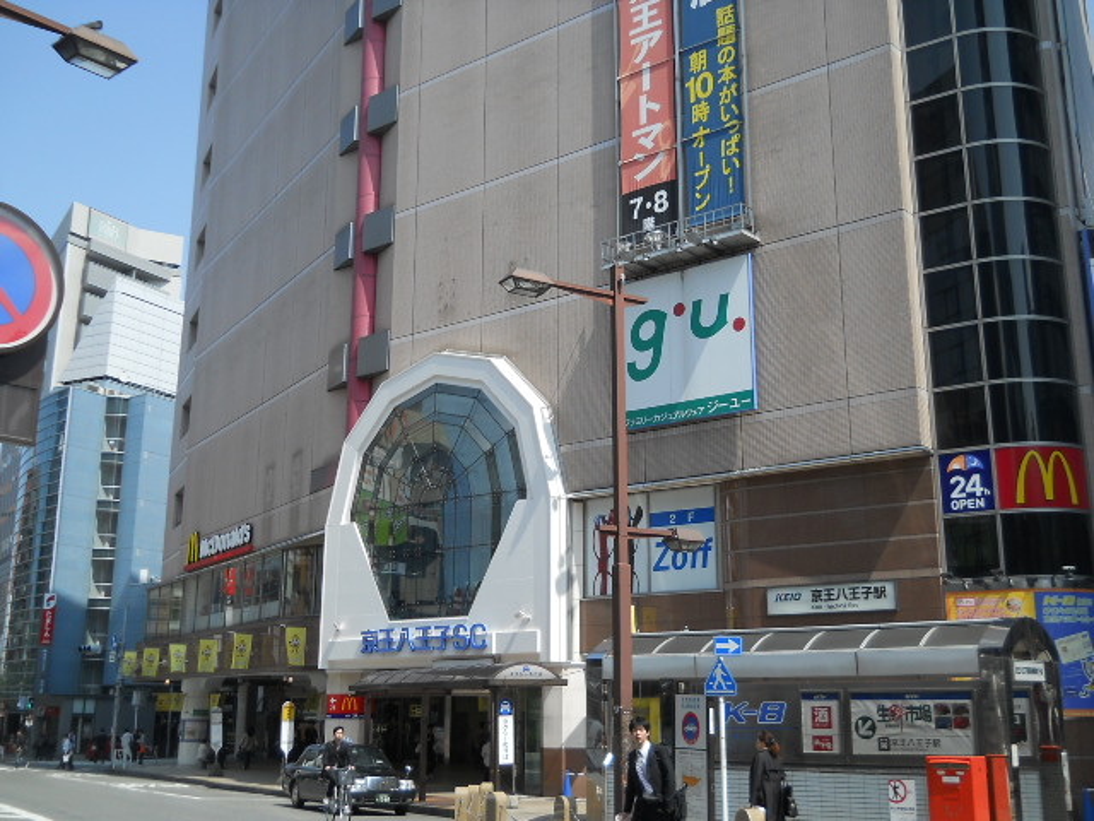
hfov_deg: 45.8
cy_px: 410
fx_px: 1296
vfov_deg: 35.1
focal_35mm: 41
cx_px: 547
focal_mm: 6.72
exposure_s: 1/250
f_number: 5.5
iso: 80
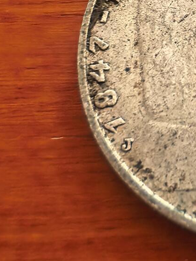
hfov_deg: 18.1
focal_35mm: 77
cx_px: 237
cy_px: 24
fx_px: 581
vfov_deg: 24.6
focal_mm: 1.68
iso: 125
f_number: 2.2
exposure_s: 1/50
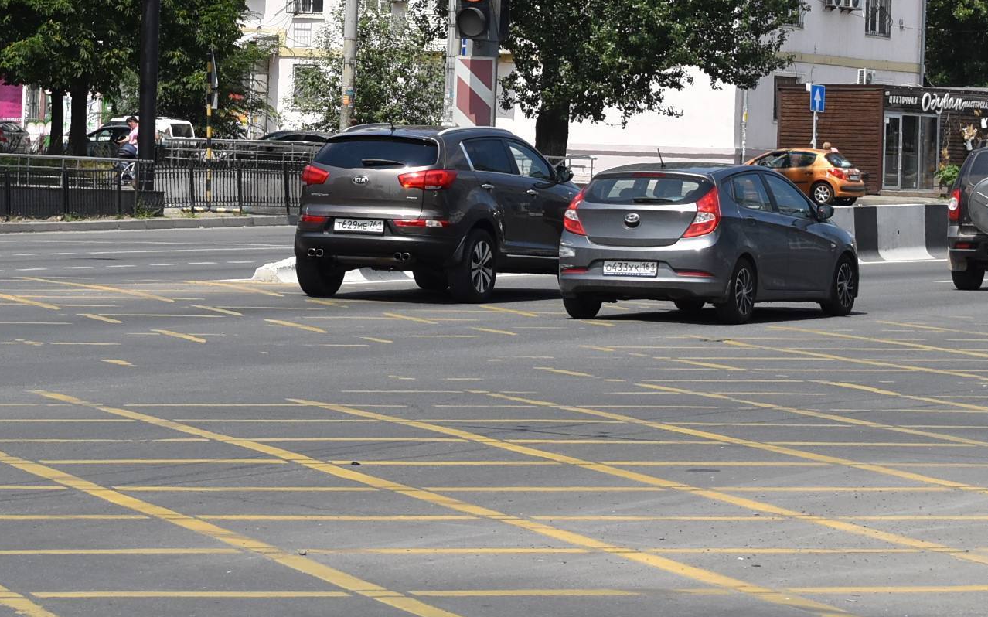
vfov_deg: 7.6
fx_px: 4630
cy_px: -119
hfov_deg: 12.1
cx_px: 214
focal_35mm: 172
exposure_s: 1/1600
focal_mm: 48
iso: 400
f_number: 7.1
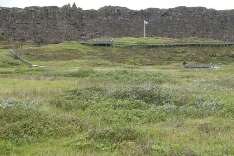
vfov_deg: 21.9
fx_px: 403
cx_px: 130
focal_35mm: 62
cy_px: 78
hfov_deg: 32.3
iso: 100
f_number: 4.3
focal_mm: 7.5
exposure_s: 1/180
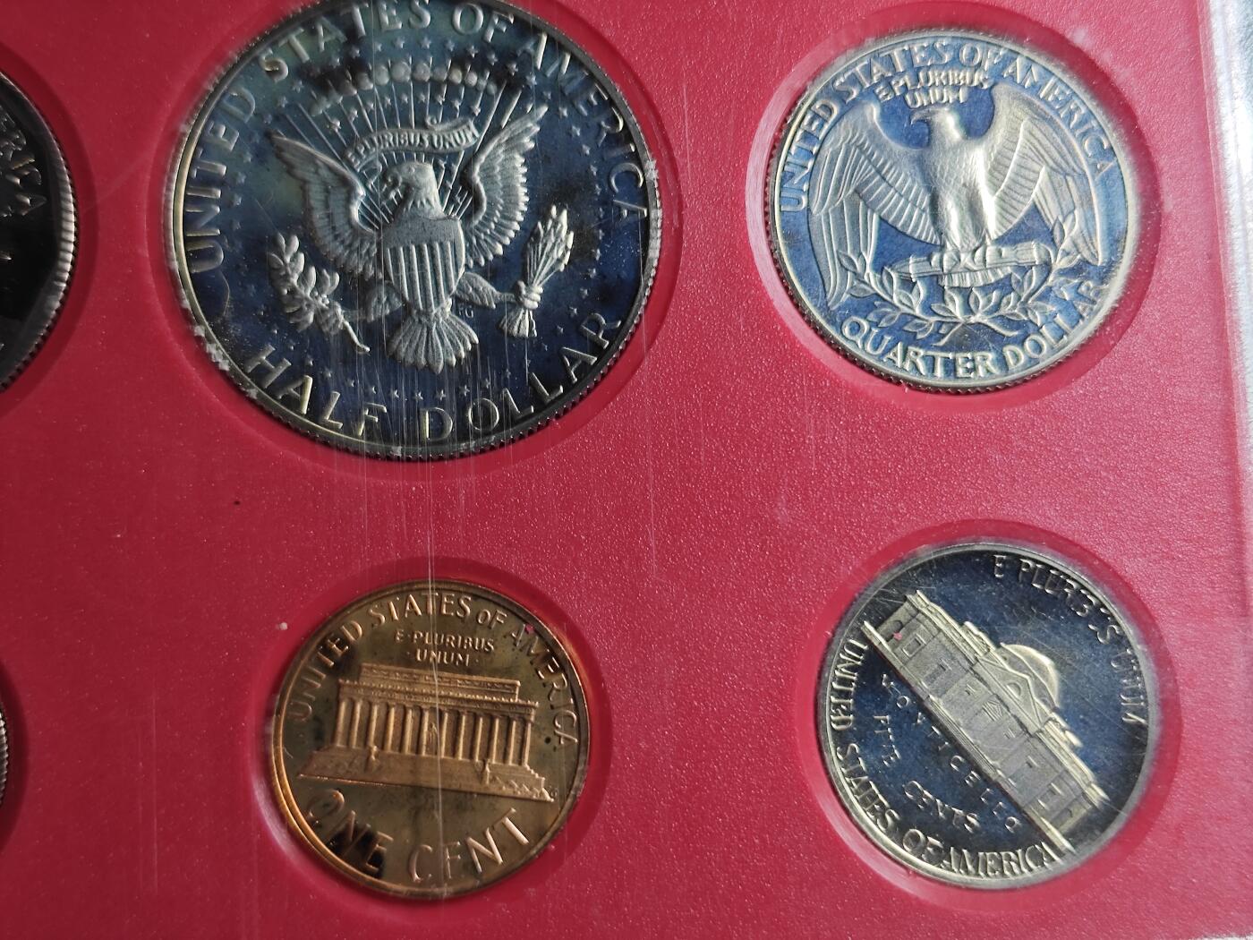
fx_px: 1774
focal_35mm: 49
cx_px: 626
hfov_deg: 38.9
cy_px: 470
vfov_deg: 29.7
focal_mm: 5.84
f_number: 1.6
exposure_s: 1/100
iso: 125
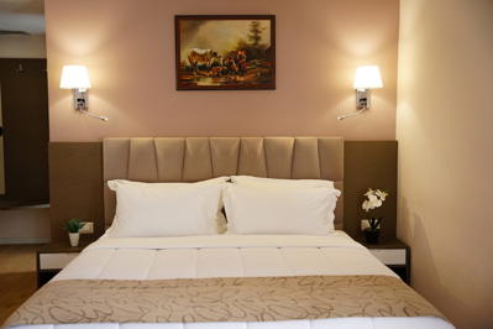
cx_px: 246
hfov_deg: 48.5
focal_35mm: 40
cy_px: 164
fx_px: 548
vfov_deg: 33.4
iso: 2000
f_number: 3.2
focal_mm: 40
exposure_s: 1/200
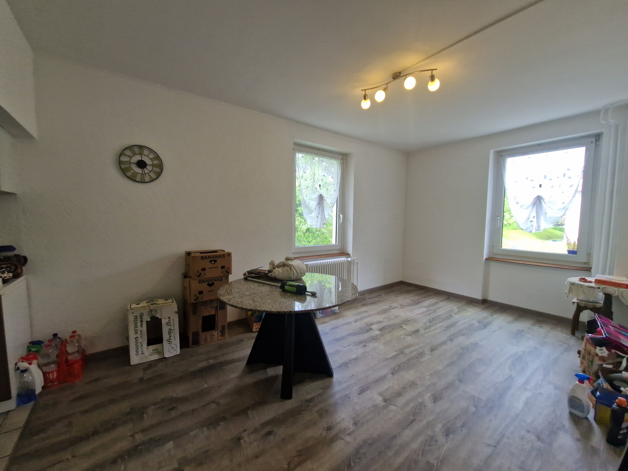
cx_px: 314
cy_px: 236
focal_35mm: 13
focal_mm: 2.2
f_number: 2.2
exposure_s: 1/50
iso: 50
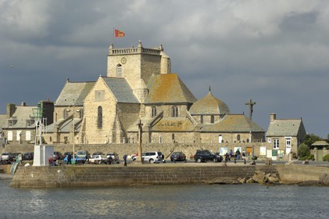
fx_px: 1301
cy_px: 110
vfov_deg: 9.6
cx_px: 164
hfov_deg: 14.4
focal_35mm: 142
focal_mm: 95
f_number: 7.1
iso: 100
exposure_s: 1/400
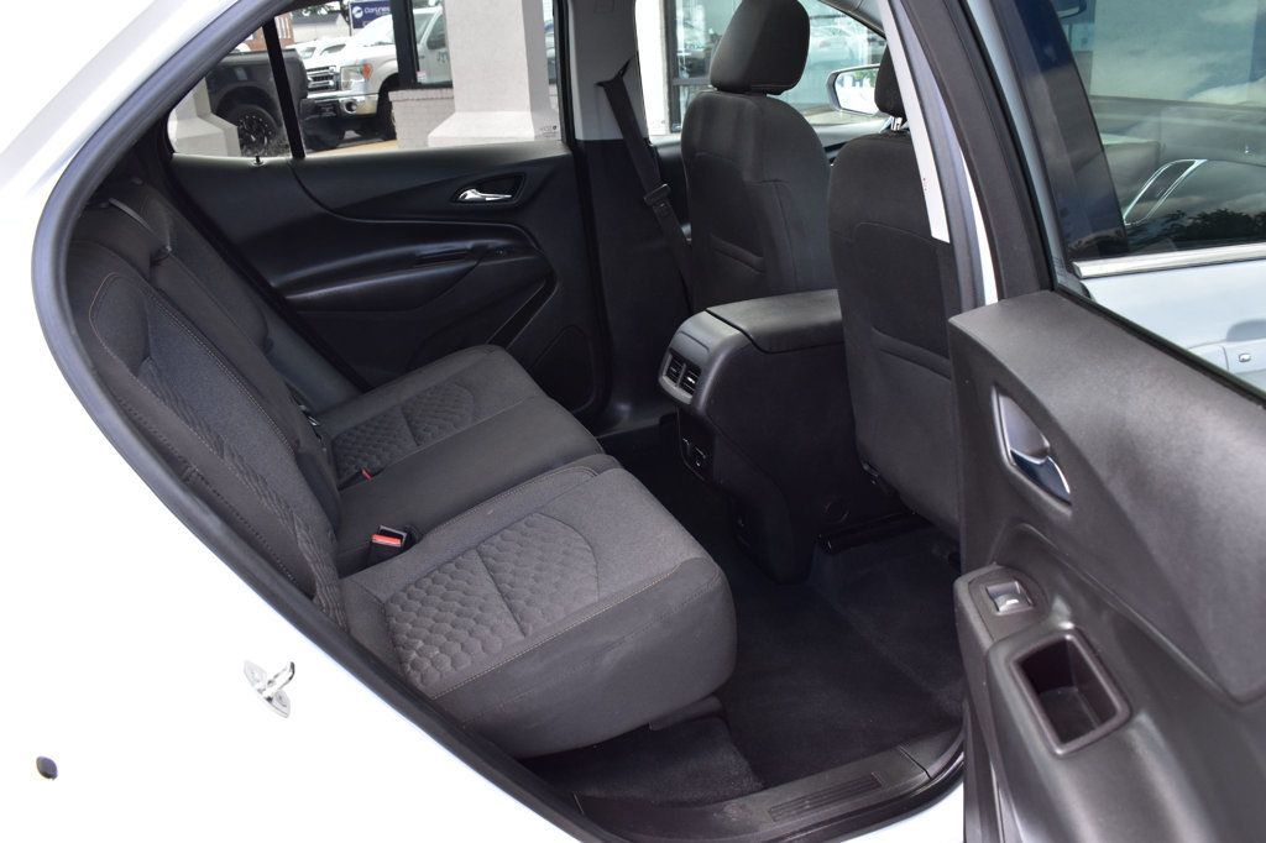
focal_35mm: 30
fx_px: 1055
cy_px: 422
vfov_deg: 43.6
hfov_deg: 61.9
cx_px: 633
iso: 400
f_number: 8
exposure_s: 1/50
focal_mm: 20
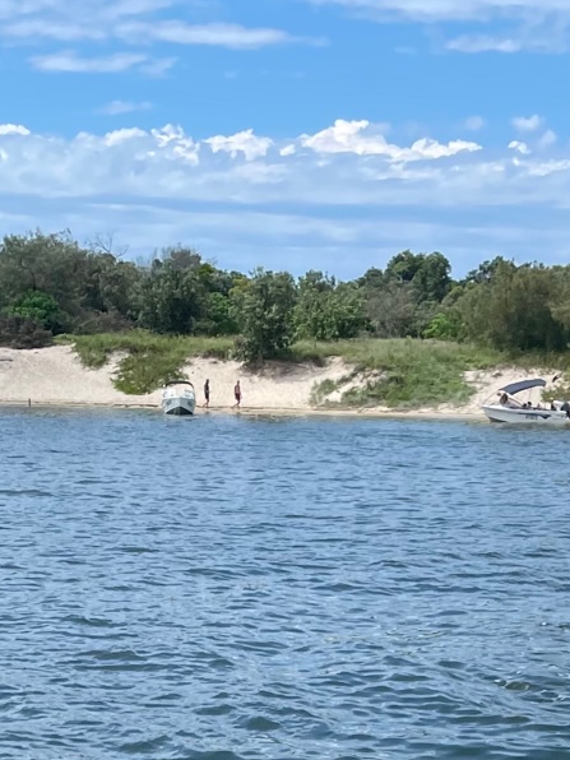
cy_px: 1126
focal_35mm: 88
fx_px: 1932
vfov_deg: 19.5
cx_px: 383
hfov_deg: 16.7
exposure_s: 1/4292
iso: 32
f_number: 1.6
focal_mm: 4.2
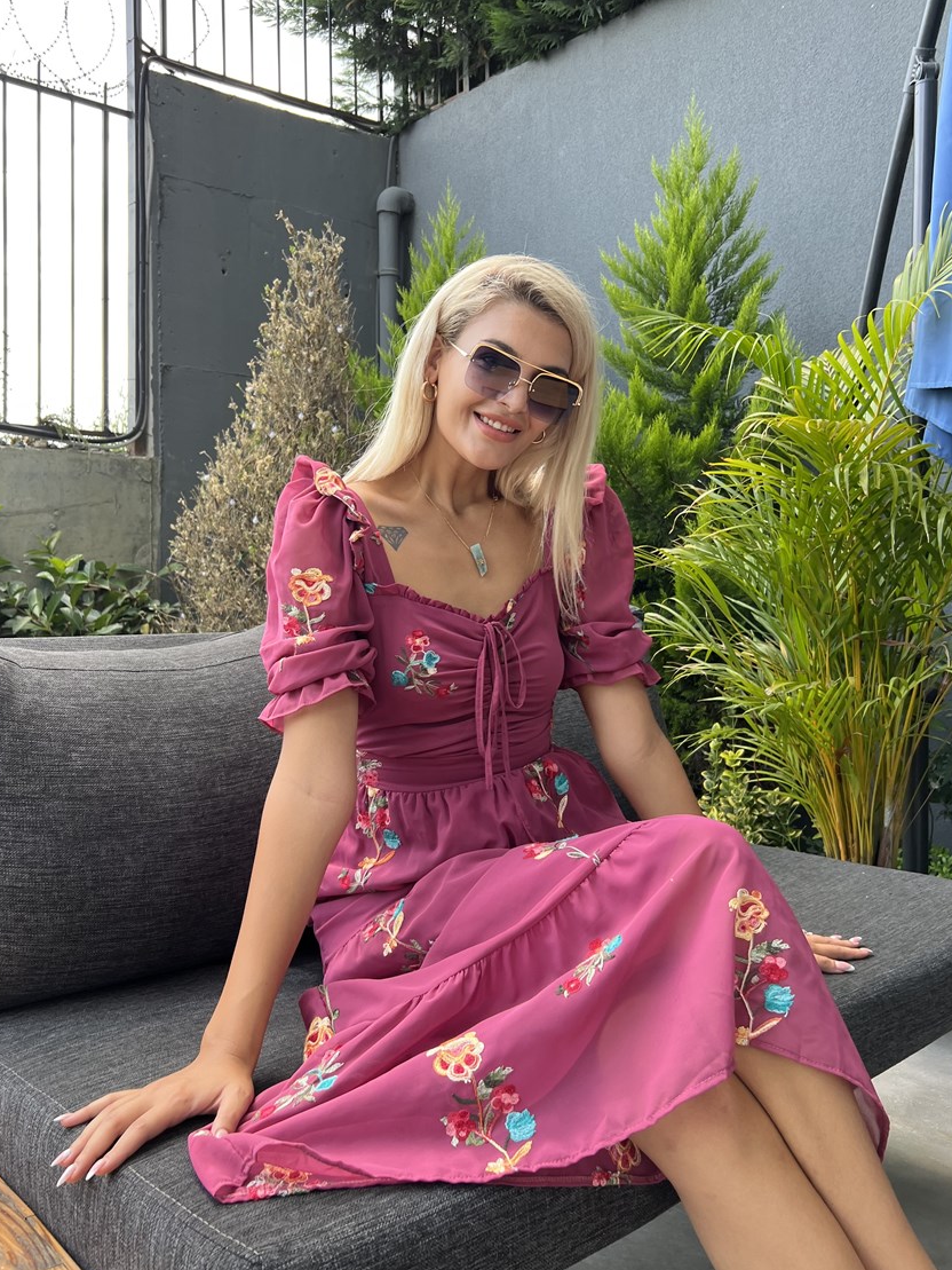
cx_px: 468
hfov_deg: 46.8
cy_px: 582
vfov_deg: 59.9
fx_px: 1100
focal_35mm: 30
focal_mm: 5.7
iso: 50
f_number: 1.5
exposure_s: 1/342
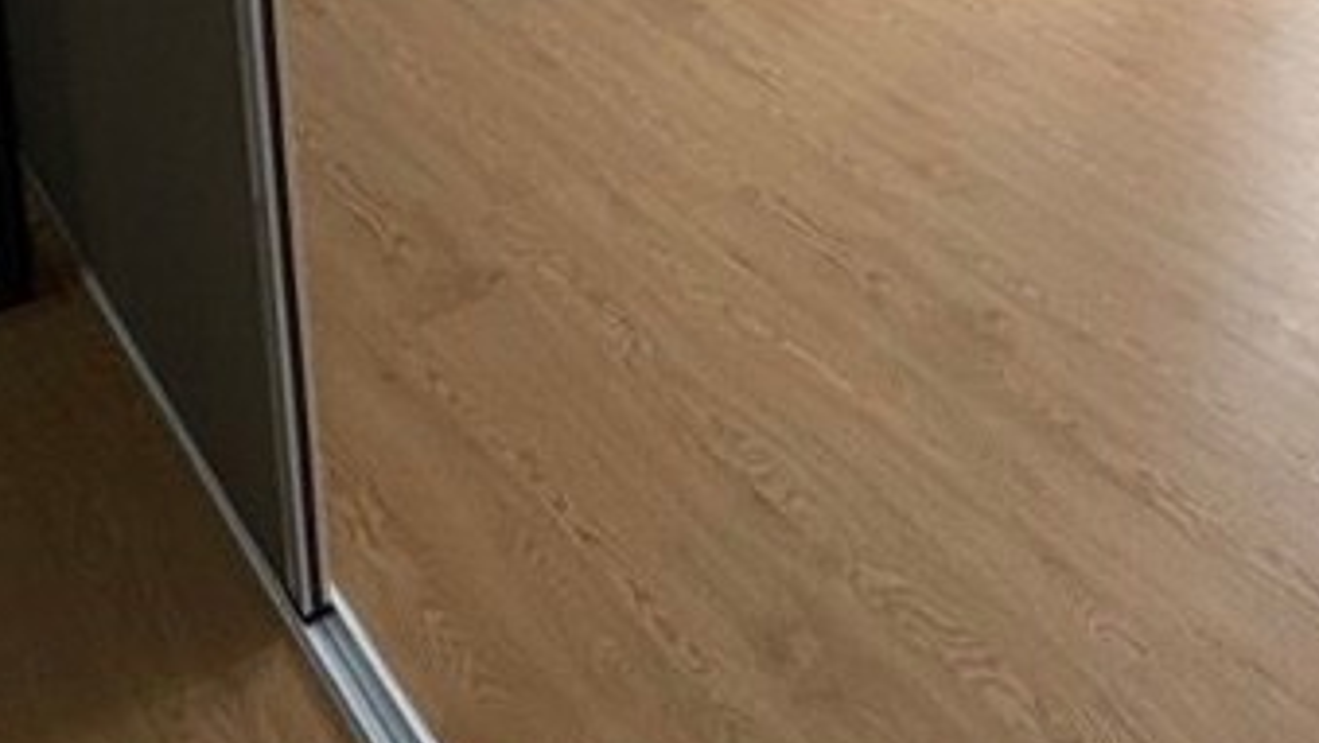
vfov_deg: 20.9
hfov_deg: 38.3
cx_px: 1424
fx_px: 1574
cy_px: -482
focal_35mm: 45
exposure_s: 1/138
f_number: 2.2
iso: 40
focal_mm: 2.22
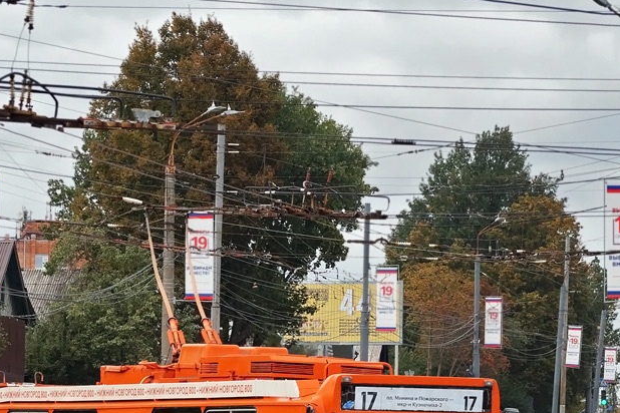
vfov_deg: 6.7
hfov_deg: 10.1
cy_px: 367
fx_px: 3513
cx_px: 287
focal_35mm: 204
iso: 400
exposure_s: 1/500
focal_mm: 70
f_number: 5.6
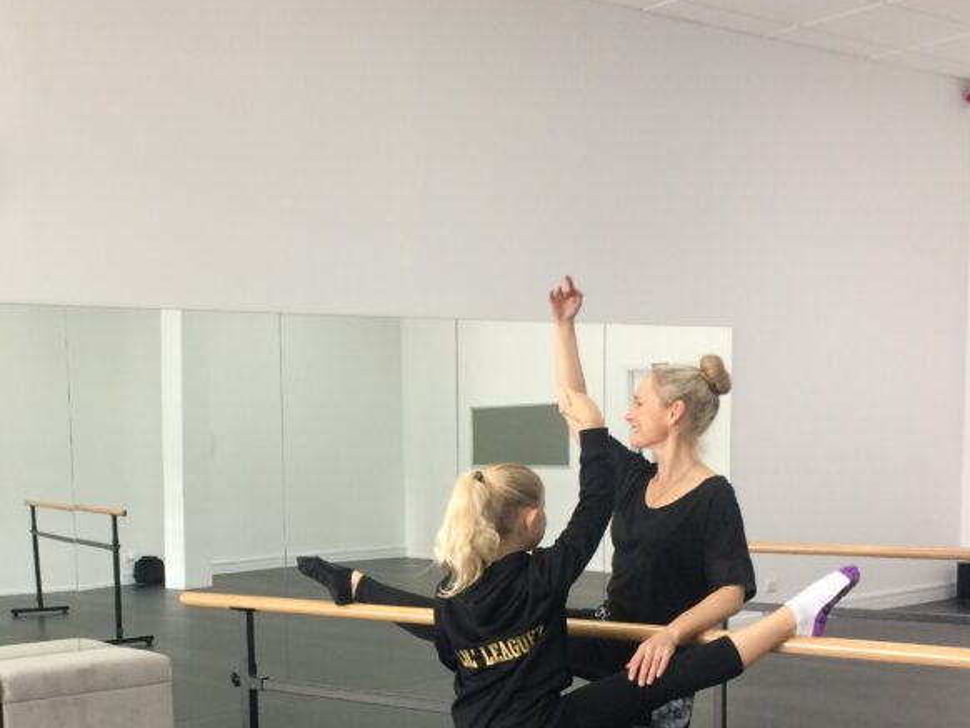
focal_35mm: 51
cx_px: 293
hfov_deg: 36.9
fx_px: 1430
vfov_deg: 27.9
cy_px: 595
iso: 64
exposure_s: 1/33
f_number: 2.2
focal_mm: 4.15
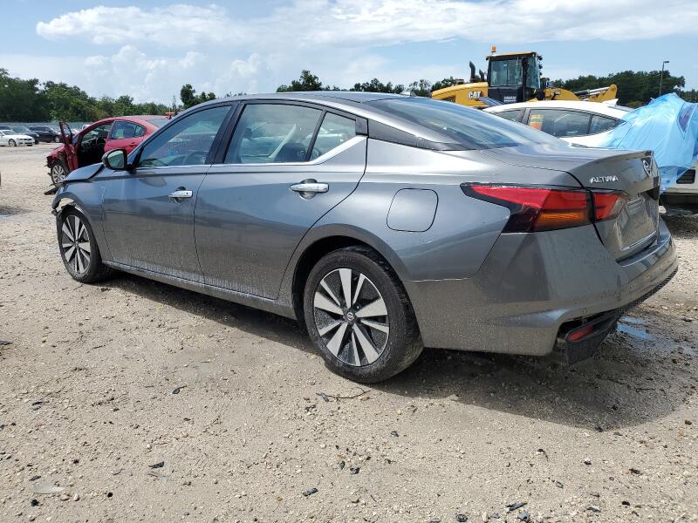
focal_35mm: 26
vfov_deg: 53.1
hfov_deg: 67.3
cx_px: 349
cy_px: 262
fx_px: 524
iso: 50
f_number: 1.5
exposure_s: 1/2500
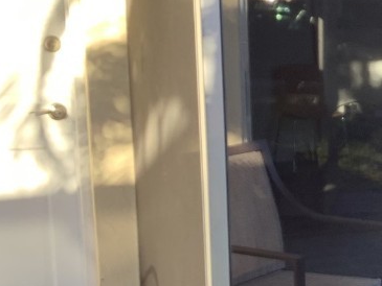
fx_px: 960
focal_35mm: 87
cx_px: 449
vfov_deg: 16.9
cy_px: 213
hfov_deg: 21.1
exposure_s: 1/120
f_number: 2.4
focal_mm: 3.3
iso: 32
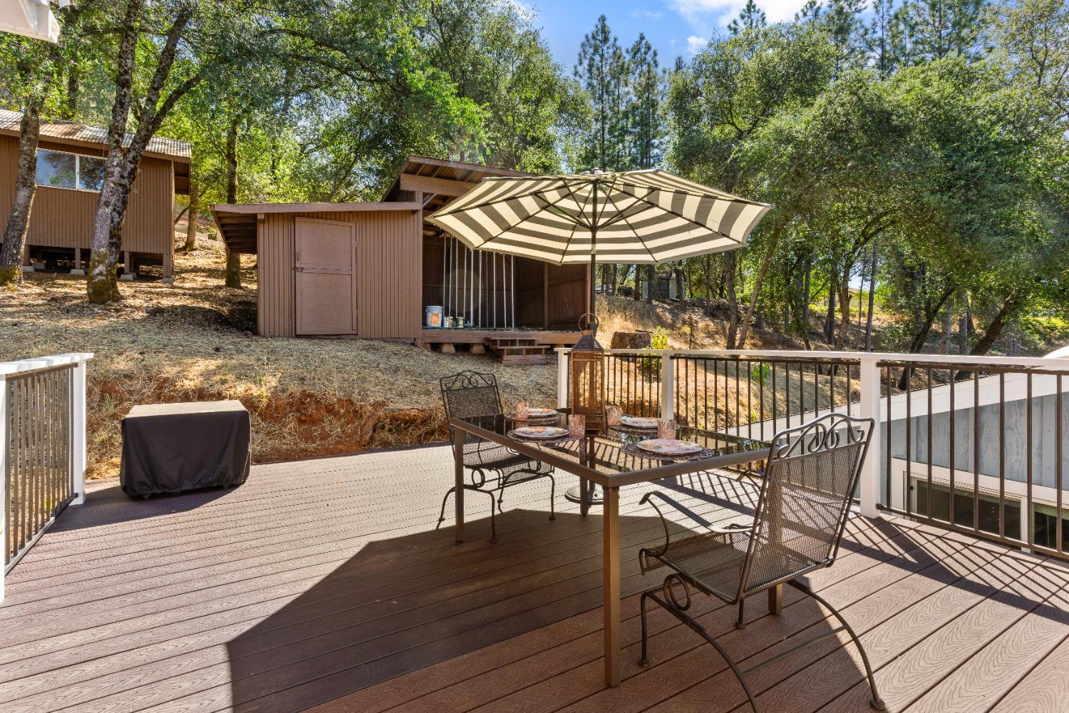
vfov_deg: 70.4
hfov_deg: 93.3
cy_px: 356
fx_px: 505
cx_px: 534
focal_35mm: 17
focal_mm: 17
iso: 100
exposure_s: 1/40
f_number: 11
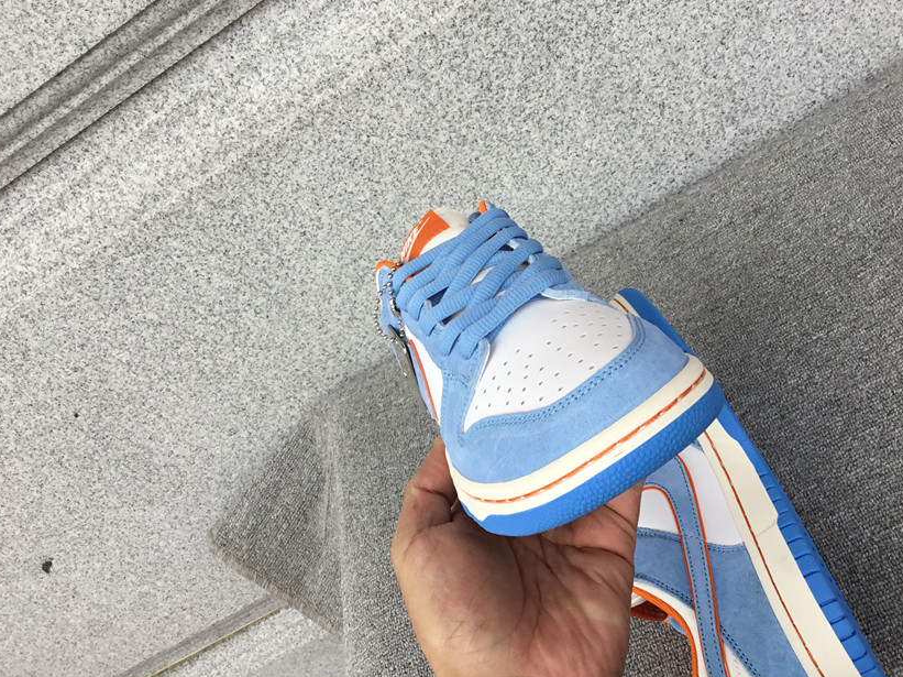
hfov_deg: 53.9
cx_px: 481
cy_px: 319
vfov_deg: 41.7
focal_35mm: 34
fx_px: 887
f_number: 2.4
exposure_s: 1/100
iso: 32
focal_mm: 3.3
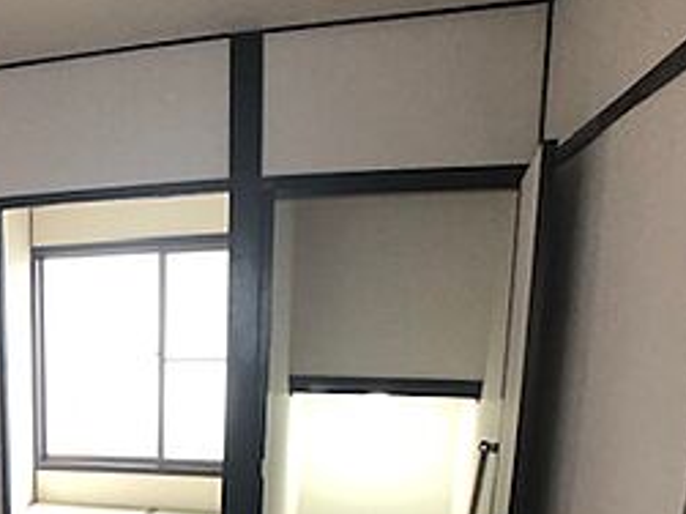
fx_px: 1327
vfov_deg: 20.9
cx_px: -49
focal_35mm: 67
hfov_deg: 26.9
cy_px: 552
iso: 50
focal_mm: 4
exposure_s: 1/15
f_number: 1.8
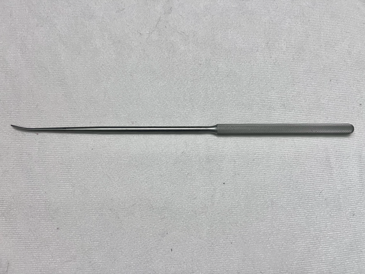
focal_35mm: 26
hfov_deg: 67.3
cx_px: 182
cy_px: 137
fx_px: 274
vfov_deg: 53.1
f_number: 1.5
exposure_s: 1/60
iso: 80
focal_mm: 5.7
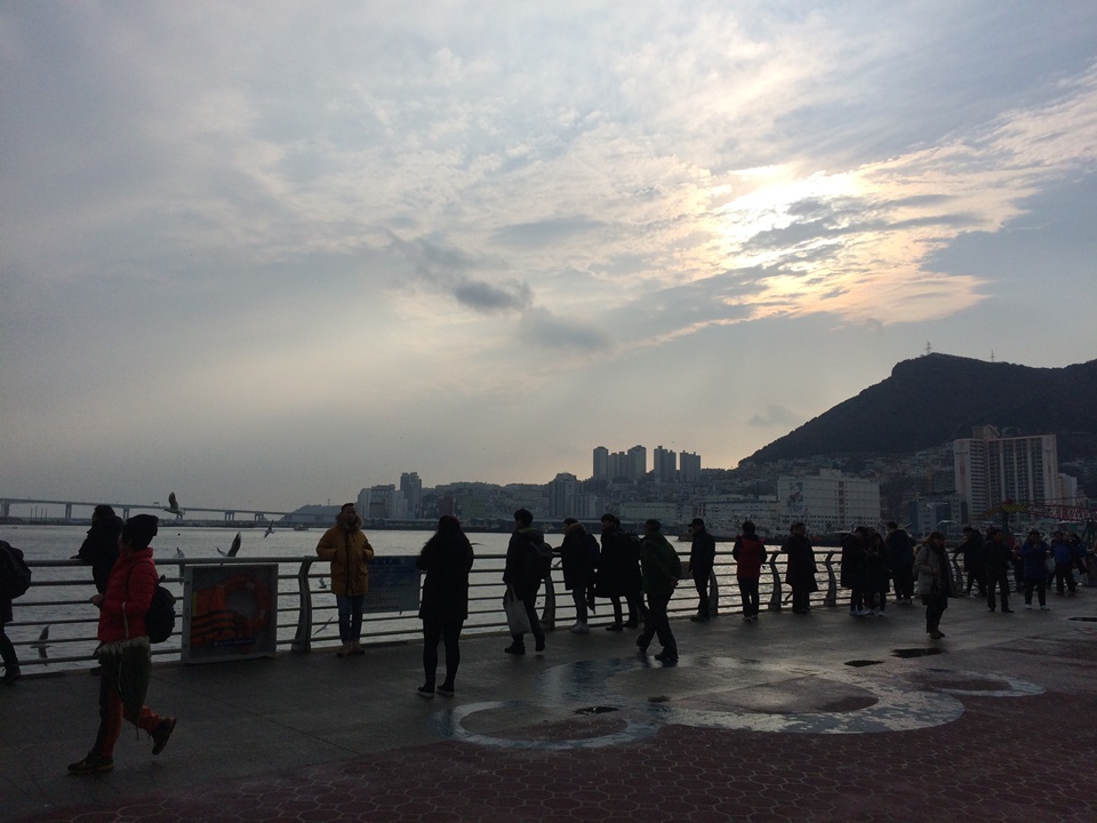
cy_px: 412
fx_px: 919
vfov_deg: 48.2
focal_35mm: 29
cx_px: 548
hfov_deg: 61.7
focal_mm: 4.15
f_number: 2.2
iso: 40
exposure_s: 1/8264
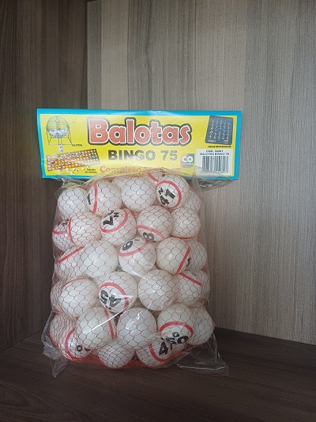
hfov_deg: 54.9
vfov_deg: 69.4
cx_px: 158
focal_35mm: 25
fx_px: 304
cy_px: 211
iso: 250
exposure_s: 1/40
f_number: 1.8
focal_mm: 4.65
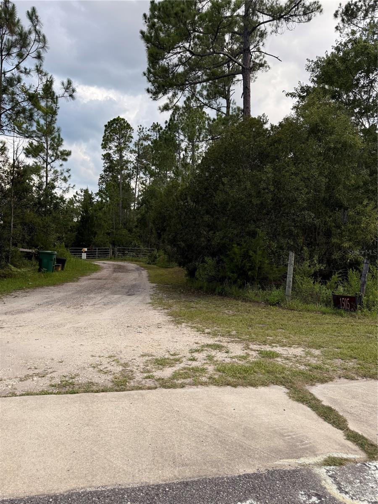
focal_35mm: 24
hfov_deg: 56.8
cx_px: 189
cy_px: 252
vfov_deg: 71.6
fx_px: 349
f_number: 1.78
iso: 80
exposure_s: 1/868
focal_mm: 6.76
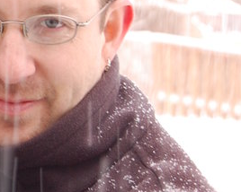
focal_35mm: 296
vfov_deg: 5.2
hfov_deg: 6.5
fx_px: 2108
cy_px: 109
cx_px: -20
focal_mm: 55
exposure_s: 1/50
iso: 400
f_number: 5.6
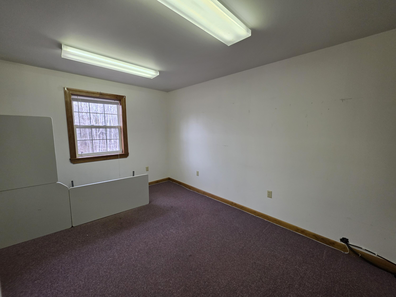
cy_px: 148
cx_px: 198
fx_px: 149
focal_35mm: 13
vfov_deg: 89.9
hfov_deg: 106.2
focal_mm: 2.2
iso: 250
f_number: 1.9
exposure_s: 1/120
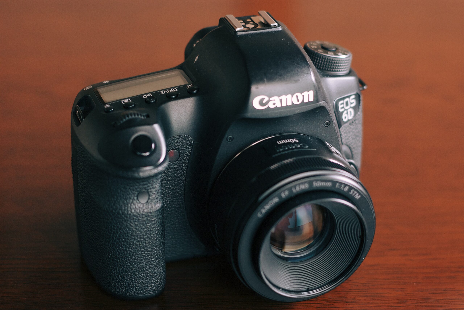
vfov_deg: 18.2
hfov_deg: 27.0
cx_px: 232
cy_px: 155
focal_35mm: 75
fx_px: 967
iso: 800
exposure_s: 1/25
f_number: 2.8
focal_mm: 50
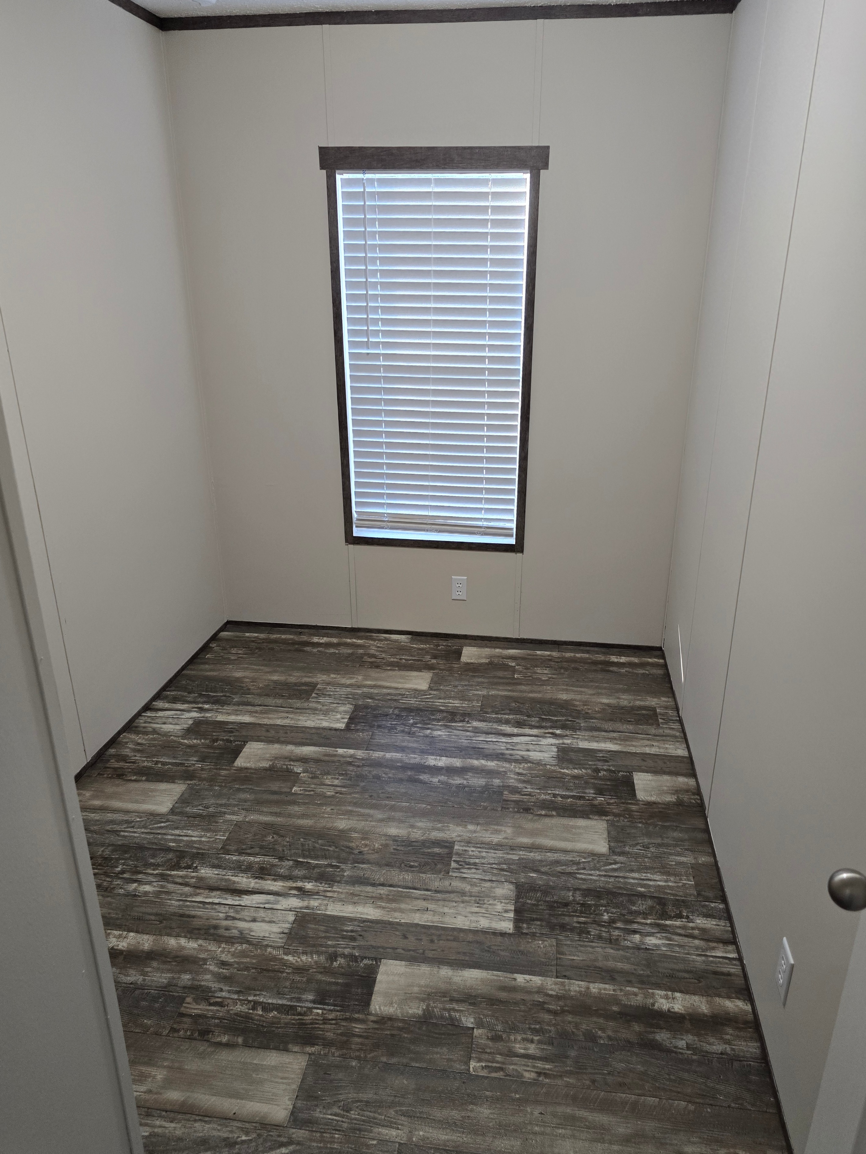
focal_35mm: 23
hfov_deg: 58.9
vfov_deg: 73.9
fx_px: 767
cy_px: 577
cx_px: 433
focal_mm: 6.3
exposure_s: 1/120
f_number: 1.7
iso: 400
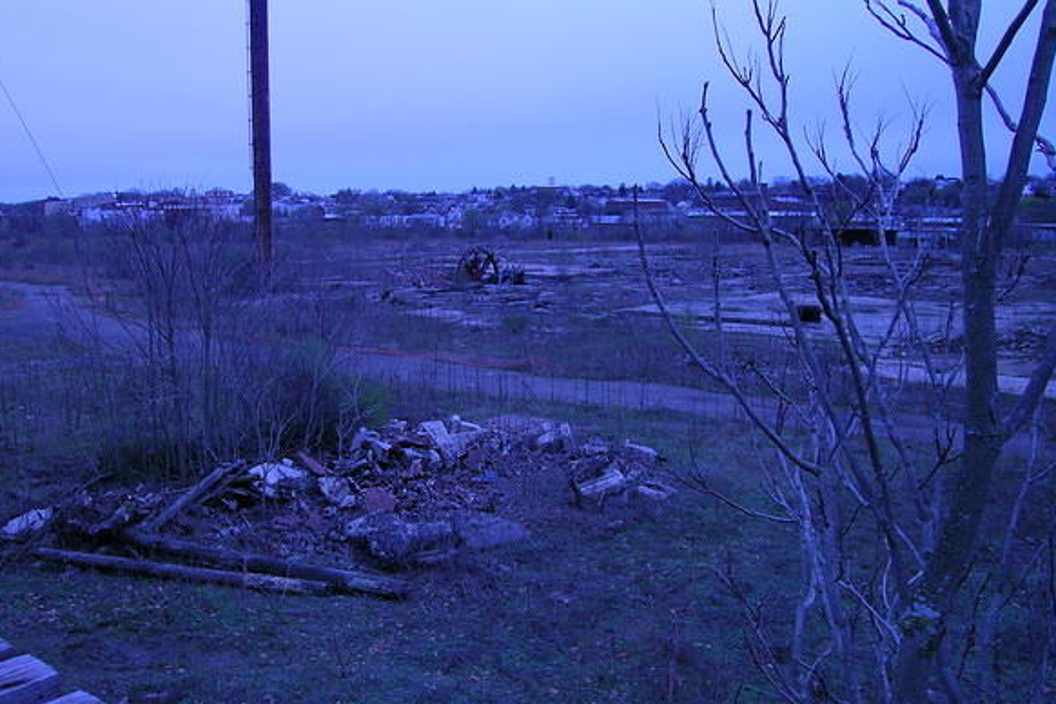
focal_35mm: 32
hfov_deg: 58.6
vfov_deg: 41.1
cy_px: 347
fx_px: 939
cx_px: 481
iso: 50
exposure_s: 1/26.8
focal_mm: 5.8
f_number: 3.5
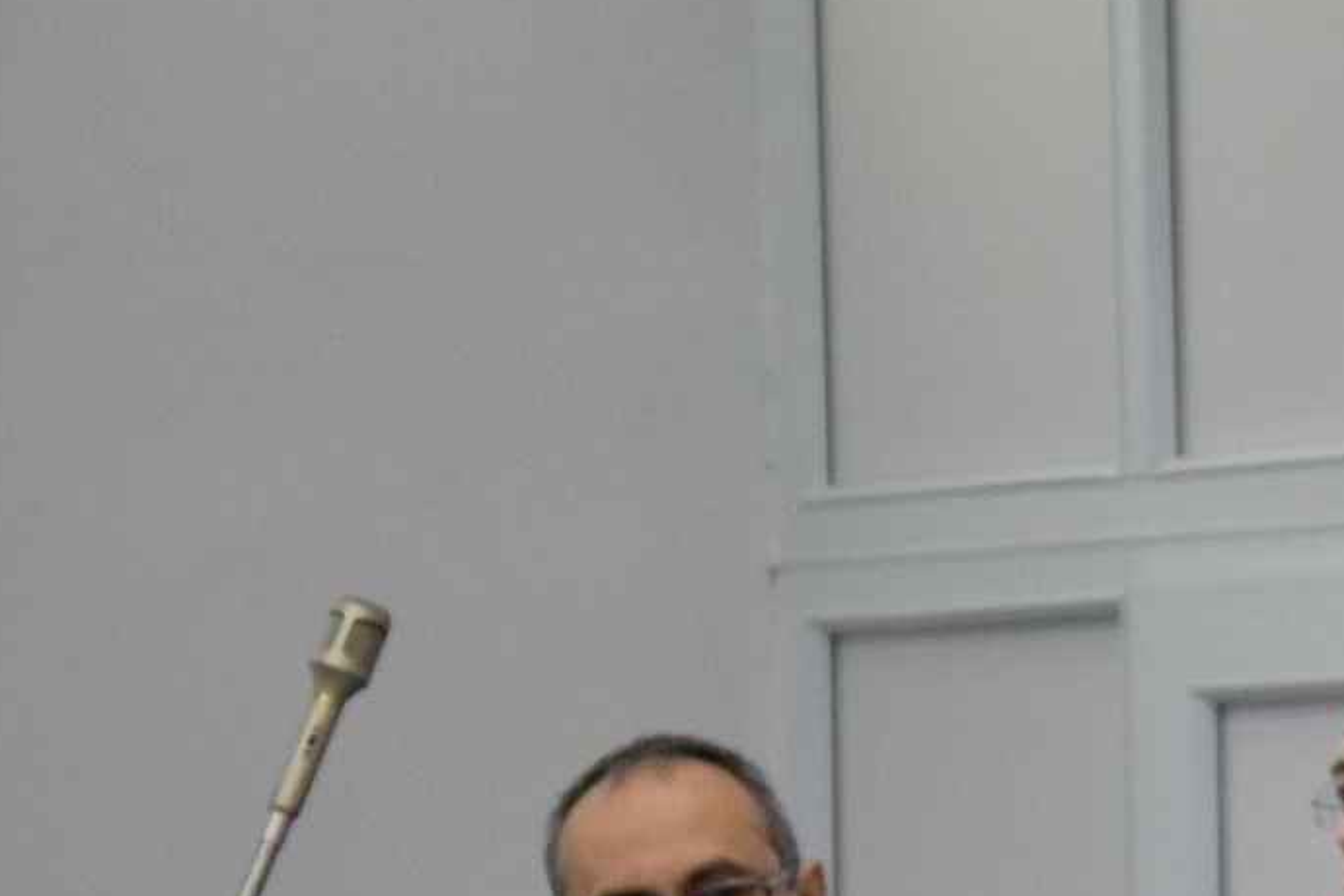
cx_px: 1934
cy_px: 1129
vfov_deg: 6.0
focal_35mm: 226
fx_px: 8437
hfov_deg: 8.9
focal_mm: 52
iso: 2500
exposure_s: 1/50
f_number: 5
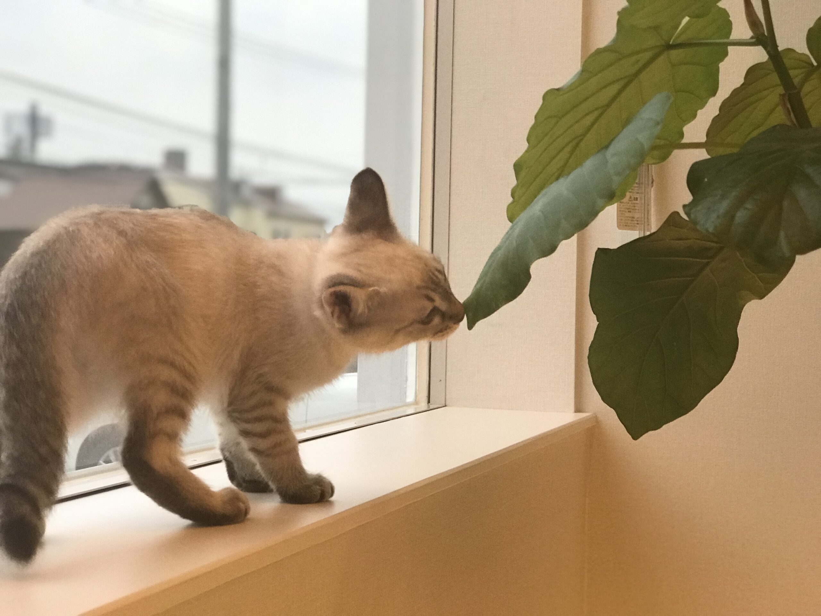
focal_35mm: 57
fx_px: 1352
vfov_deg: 25.7
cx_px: 410
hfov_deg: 33.8
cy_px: 308
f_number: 2.8
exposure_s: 1/60
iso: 125
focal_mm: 6.6
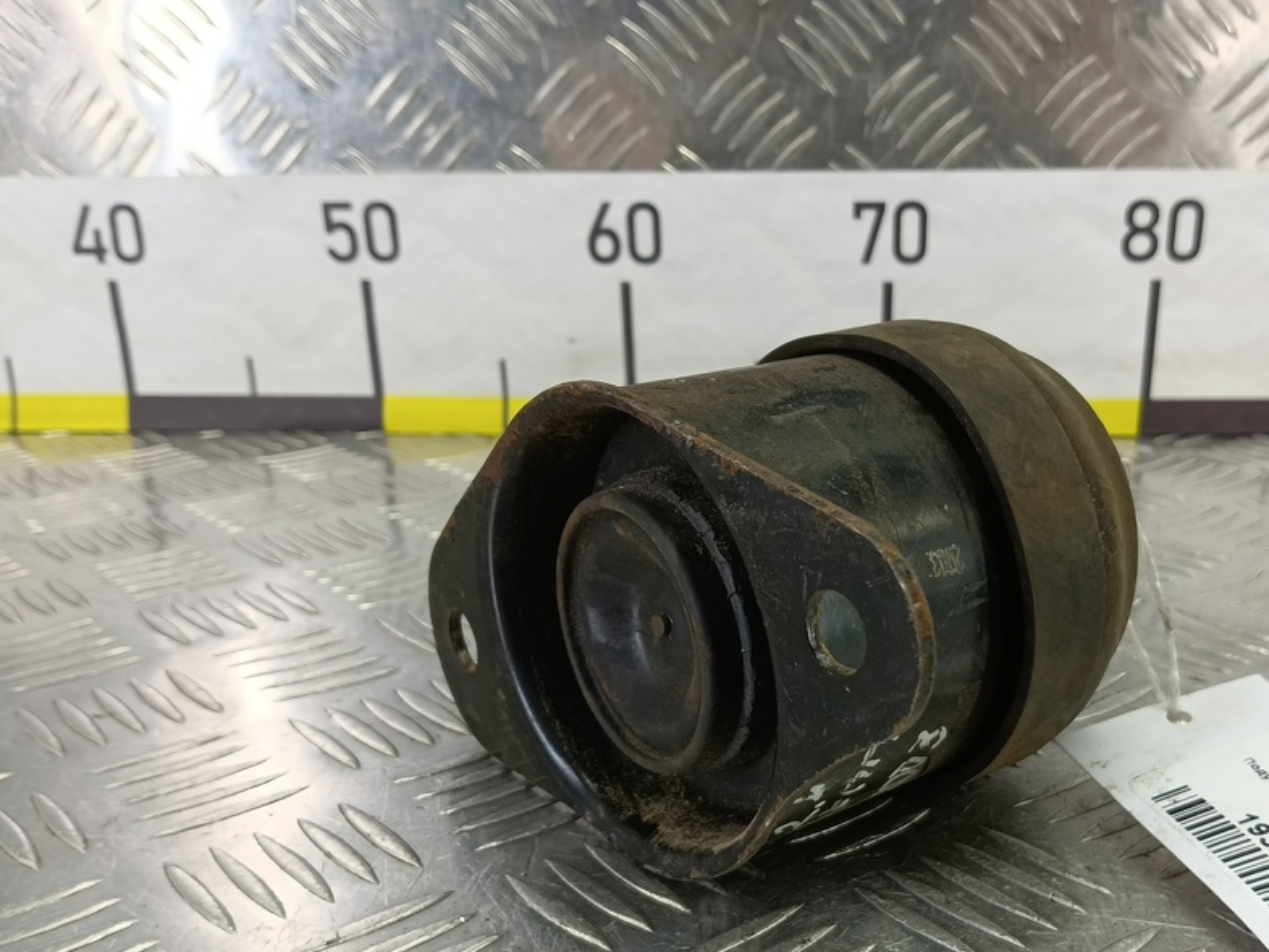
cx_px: 789
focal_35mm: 30
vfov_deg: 46.3
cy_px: 614
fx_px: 1100
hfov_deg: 59.2
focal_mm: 4.11
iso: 143
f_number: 1.6
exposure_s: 1/50
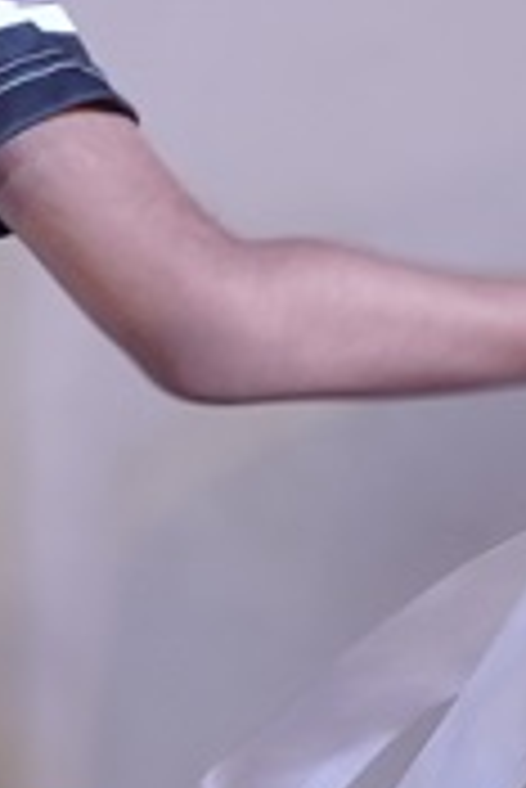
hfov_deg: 1.3
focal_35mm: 1019
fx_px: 22287
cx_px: -3358
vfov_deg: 2.0
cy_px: -29
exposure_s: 1/100
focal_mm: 85
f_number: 4.5
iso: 1000
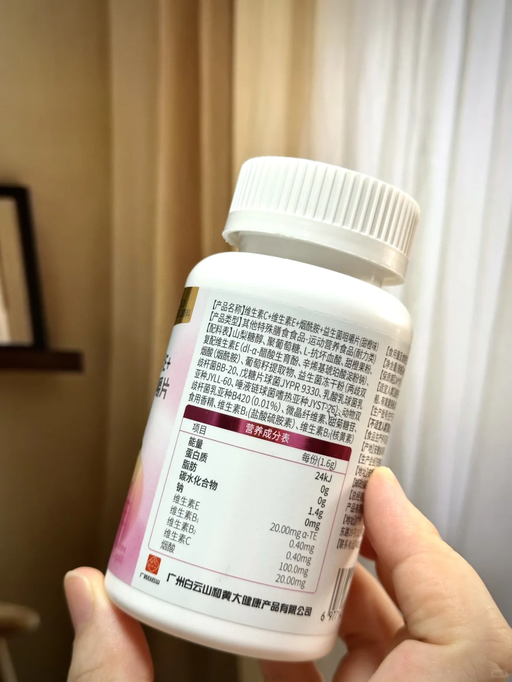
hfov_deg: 30.3
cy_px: 341
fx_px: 947
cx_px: 256
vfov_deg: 39.7
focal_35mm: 48
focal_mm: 6.86
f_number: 1.78
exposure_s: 1/60
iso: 100
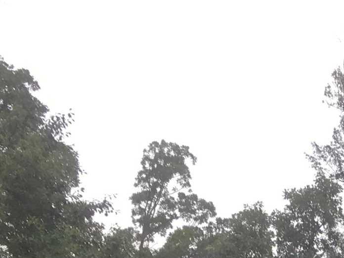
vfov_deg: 10.4
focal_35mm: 128
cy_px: 557
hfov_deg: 13.8
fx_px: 1272
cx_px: 617
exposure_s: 1/523
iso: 25
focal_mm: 4.15
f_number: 2.2
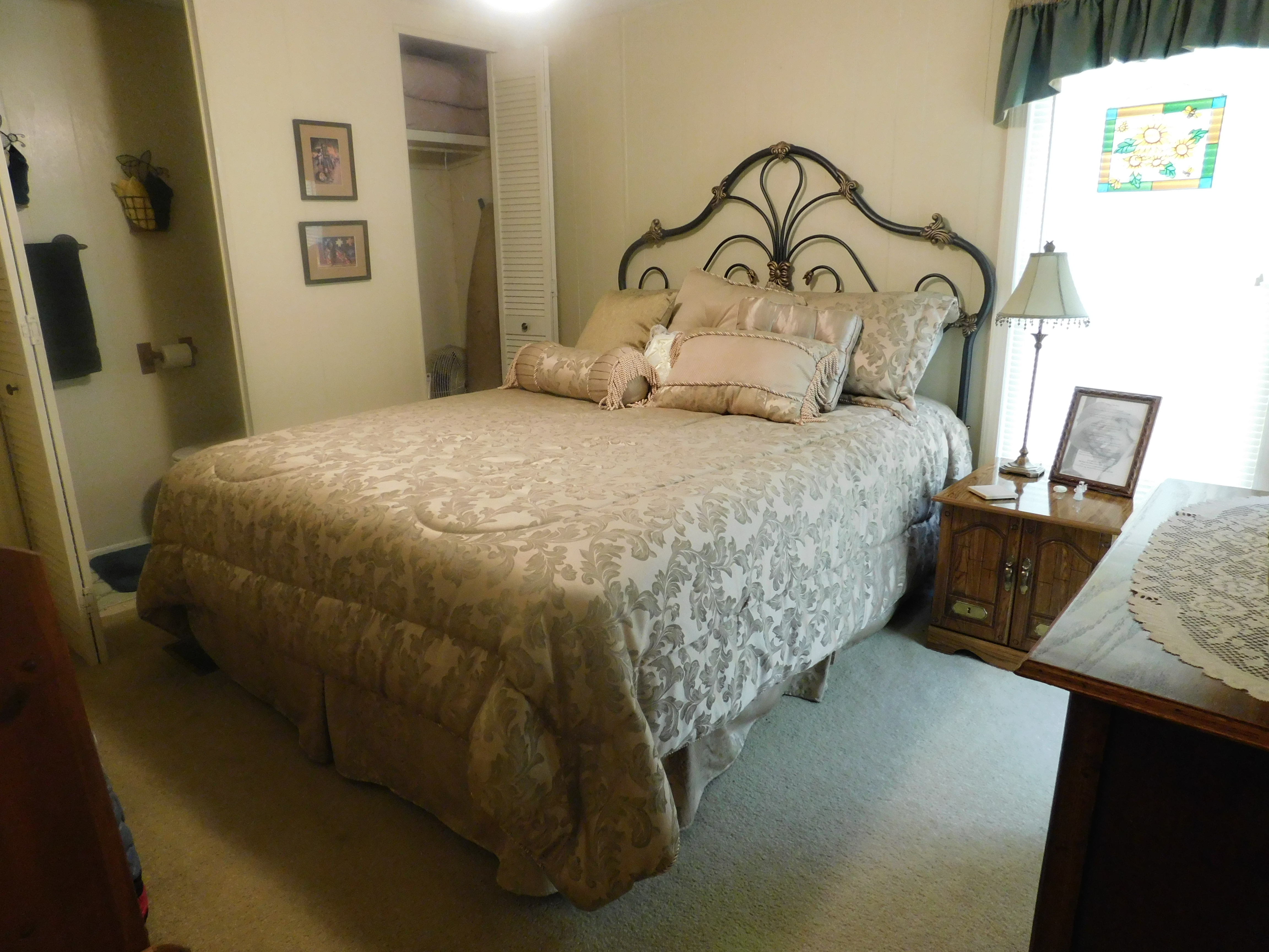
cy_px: 476
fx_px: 843
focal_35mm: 23
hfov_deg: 73.9
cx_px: 634
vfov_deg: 58.9
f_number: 3
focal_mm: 4
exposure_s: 1/20
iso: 400
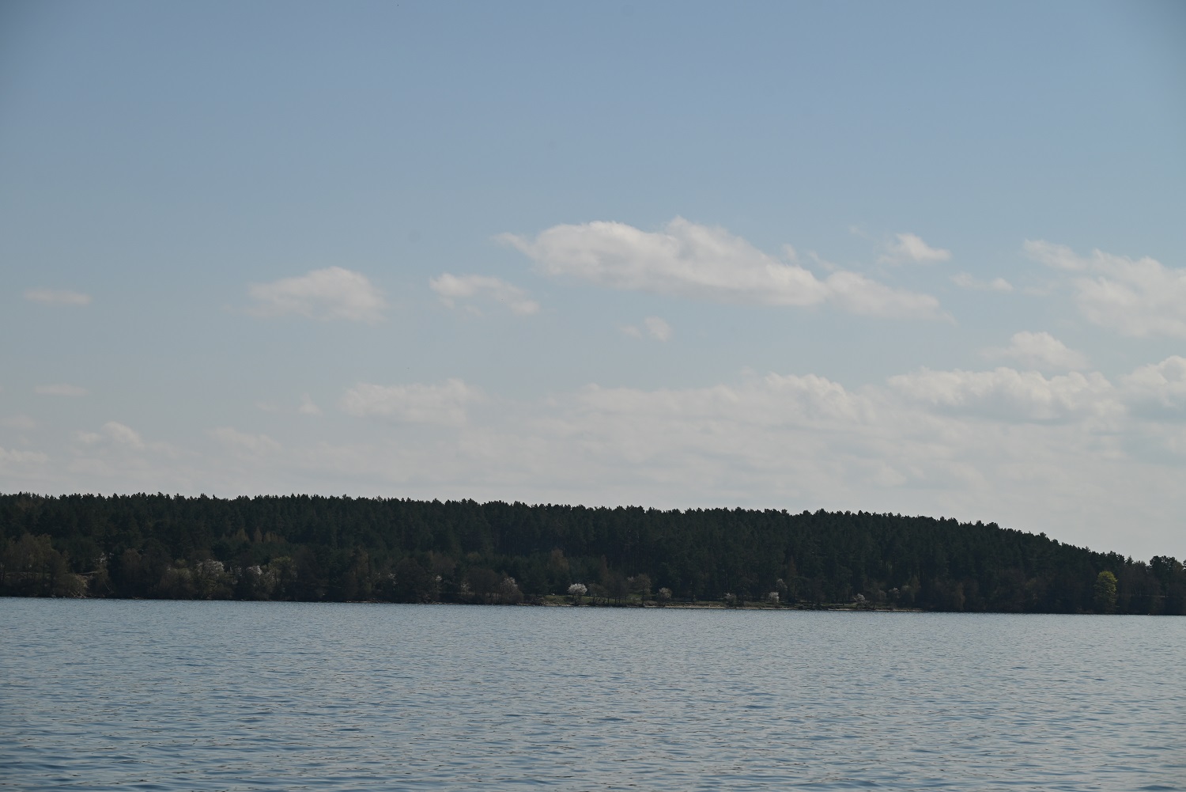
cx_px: 593
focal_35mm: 112
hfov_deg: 18.3
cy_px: 396
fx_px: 3691
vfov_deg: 12.2
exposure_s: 1/1000
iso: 100
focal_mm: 112
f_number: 8
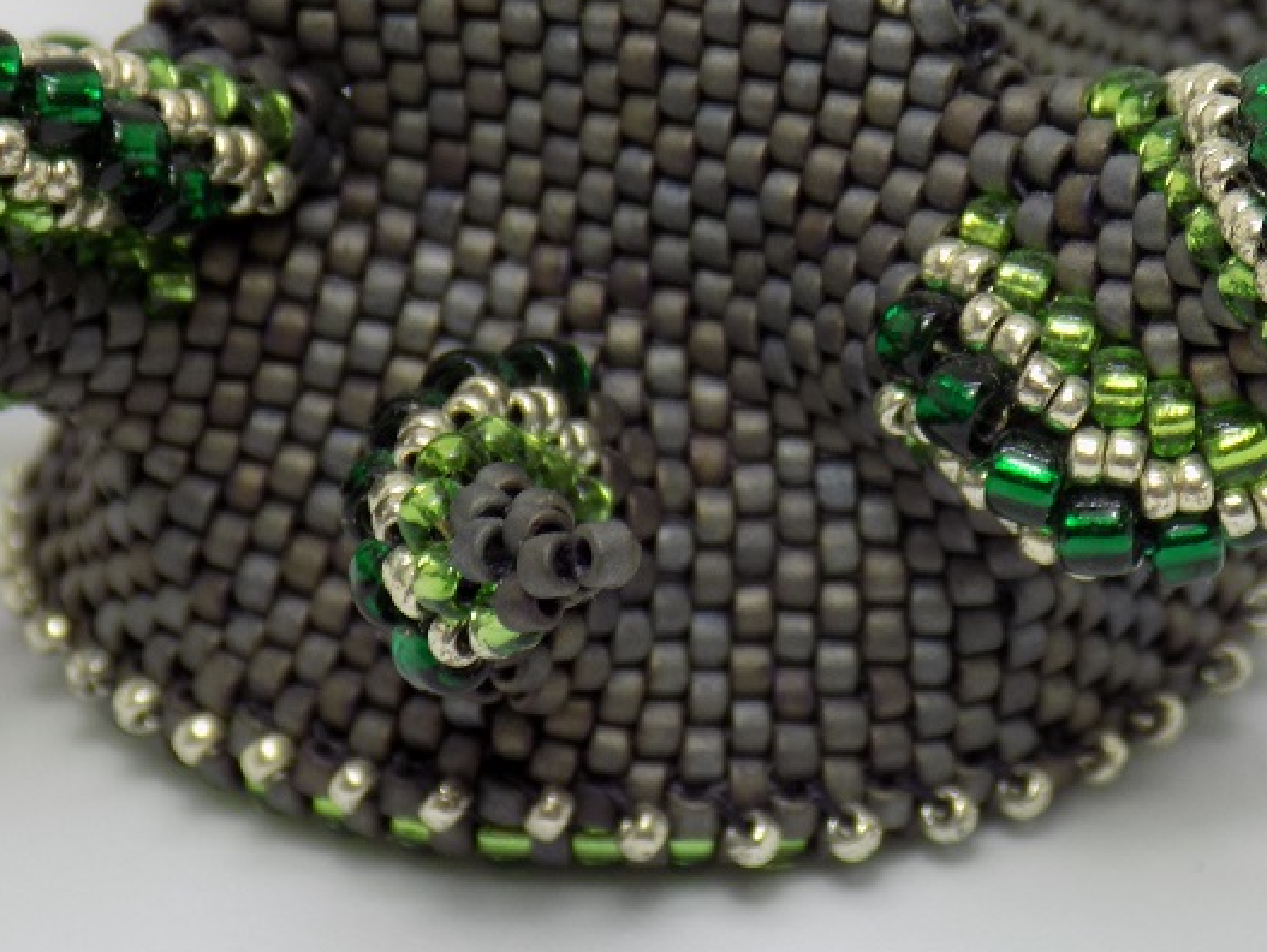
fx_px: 7179
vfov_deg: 7.6
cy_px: 182
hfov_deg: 10.1
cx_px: 894
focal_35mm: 196
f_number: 4.8
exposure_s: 1/60
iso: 80
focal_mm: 20.9
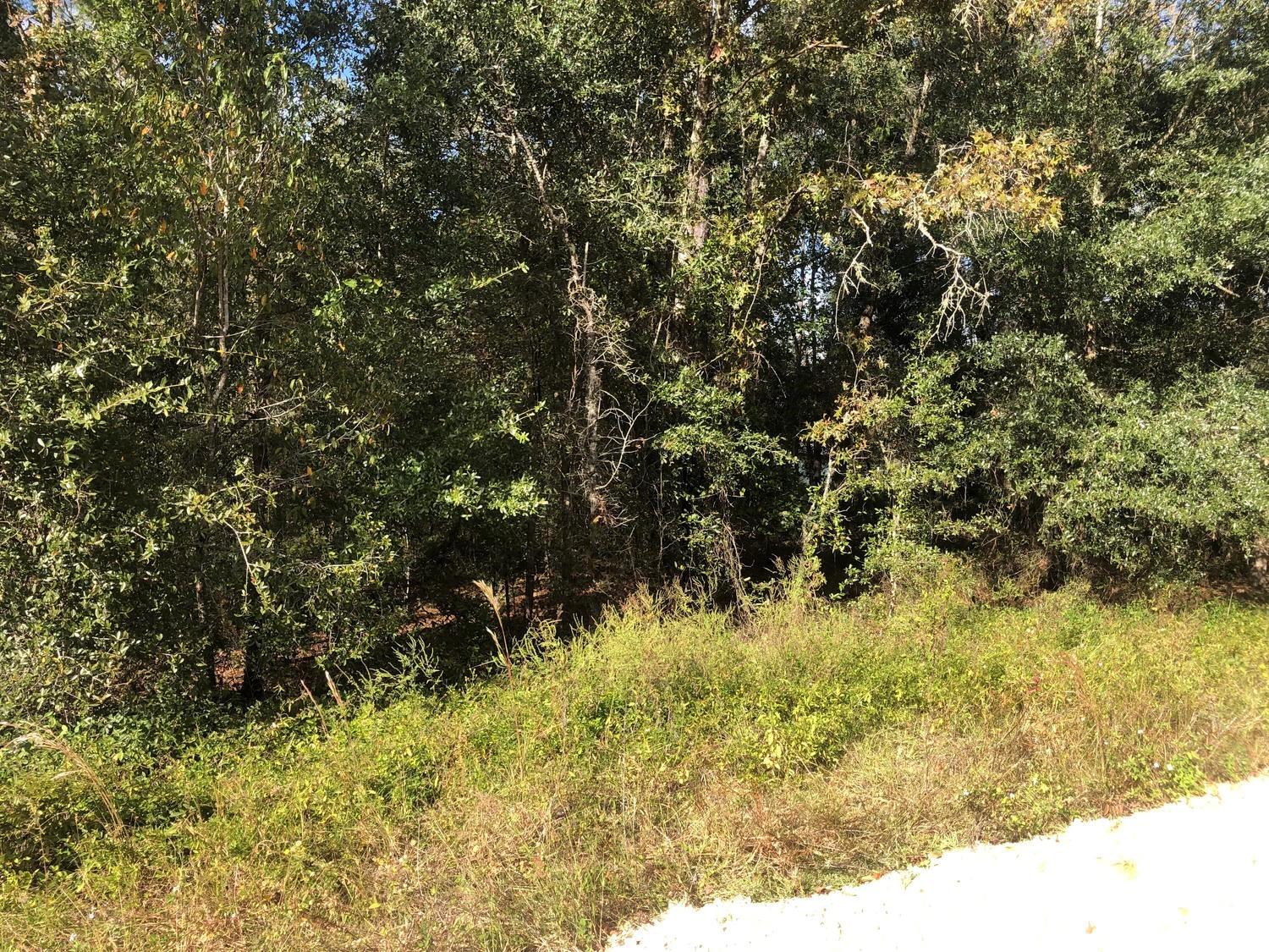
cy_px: 476
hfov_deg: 63.4
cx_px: 634
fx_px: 1026
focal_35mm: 28
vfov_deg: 49.7
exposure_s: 1/517
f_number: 1.8
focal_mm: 3.99
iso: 20
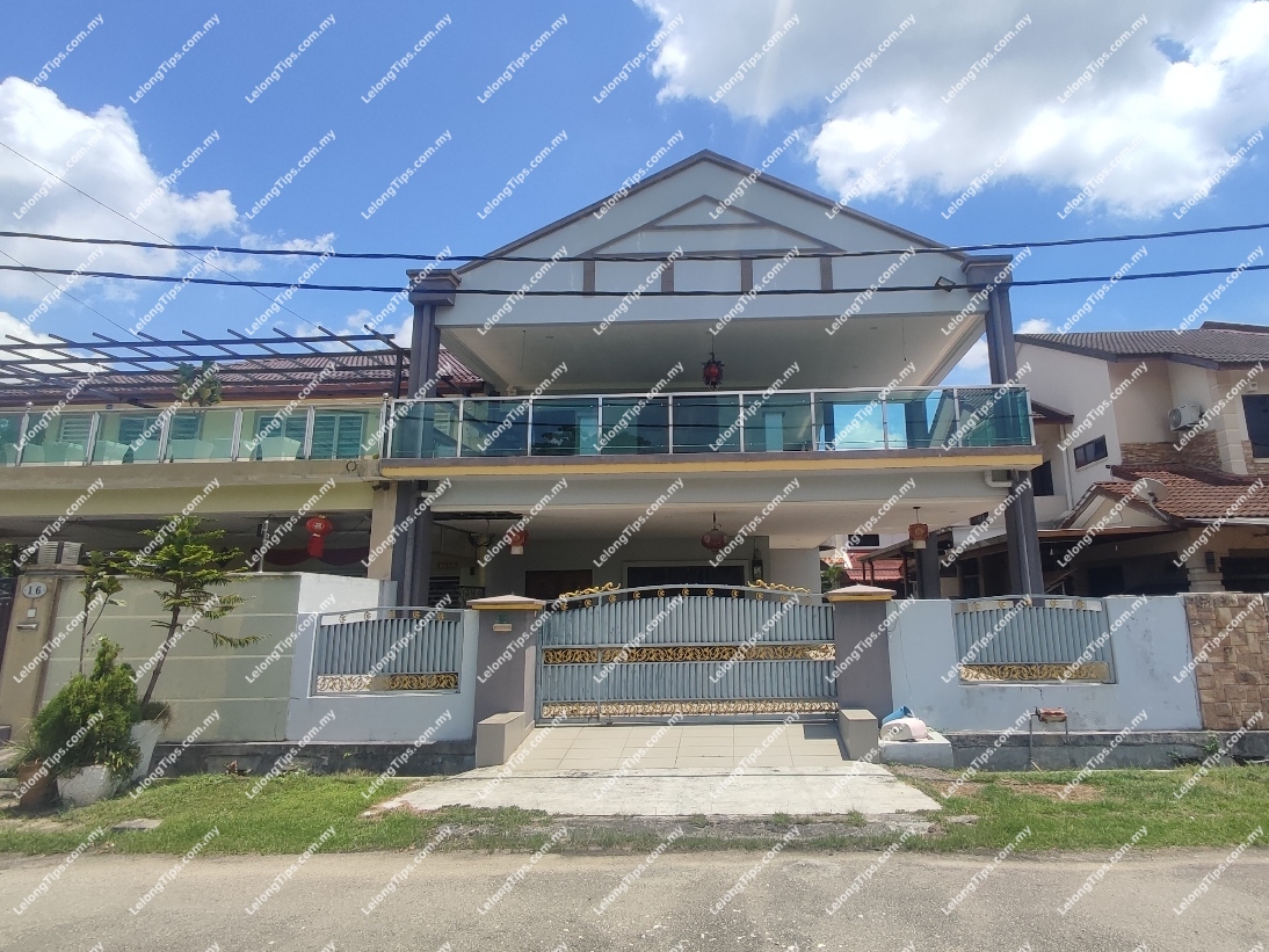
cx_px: 634
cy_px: 476
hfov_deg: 94.5
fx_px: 587
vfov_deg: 78.1
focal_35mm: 16
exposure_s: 1/1576
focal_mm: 1.65
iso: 50
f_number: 2.2
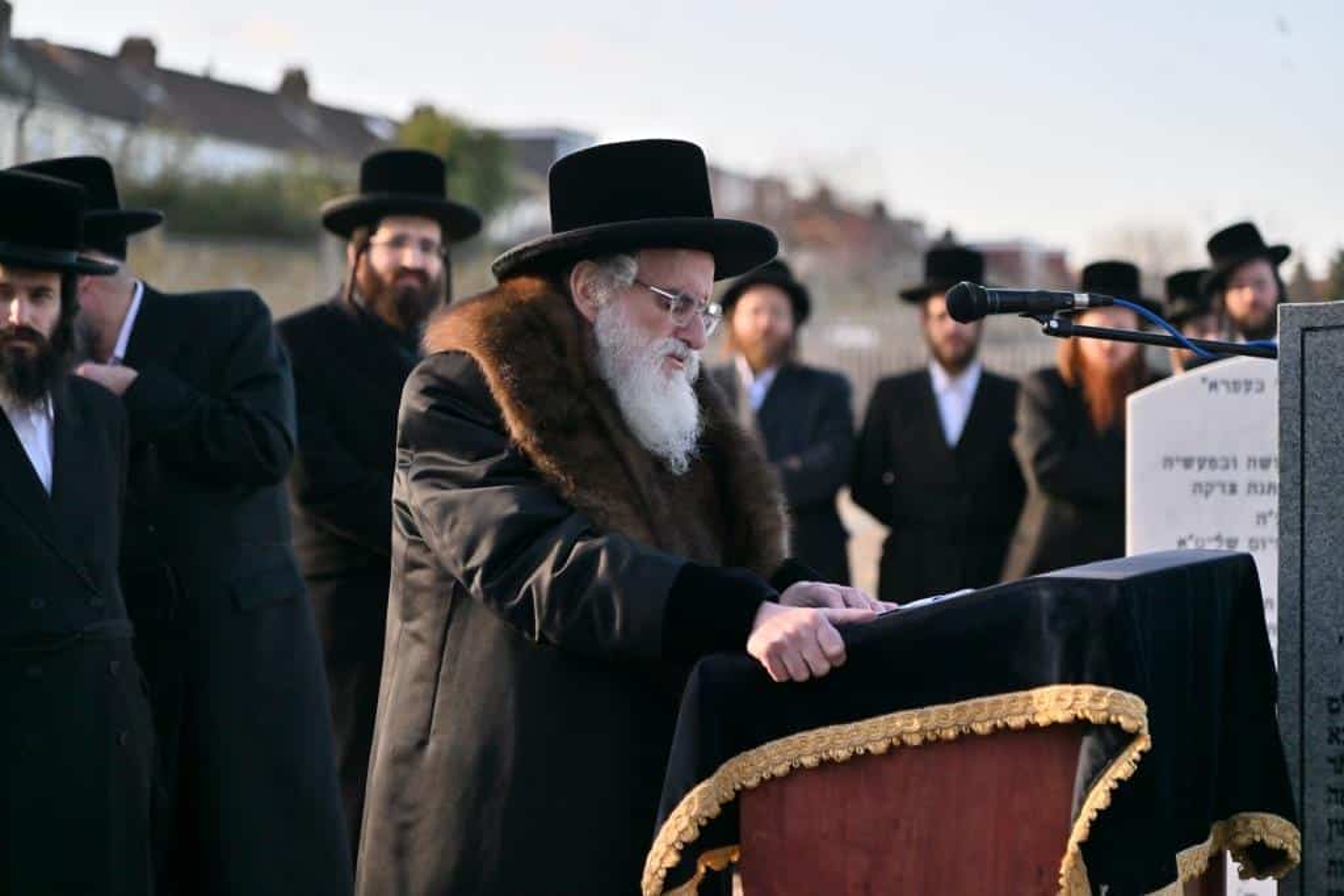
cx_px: 672
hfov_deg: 17.1
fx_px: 4480
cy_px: 448
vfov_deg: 11.4
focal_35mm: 120
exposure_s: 1/2000
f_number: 4
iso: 400
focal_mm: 120
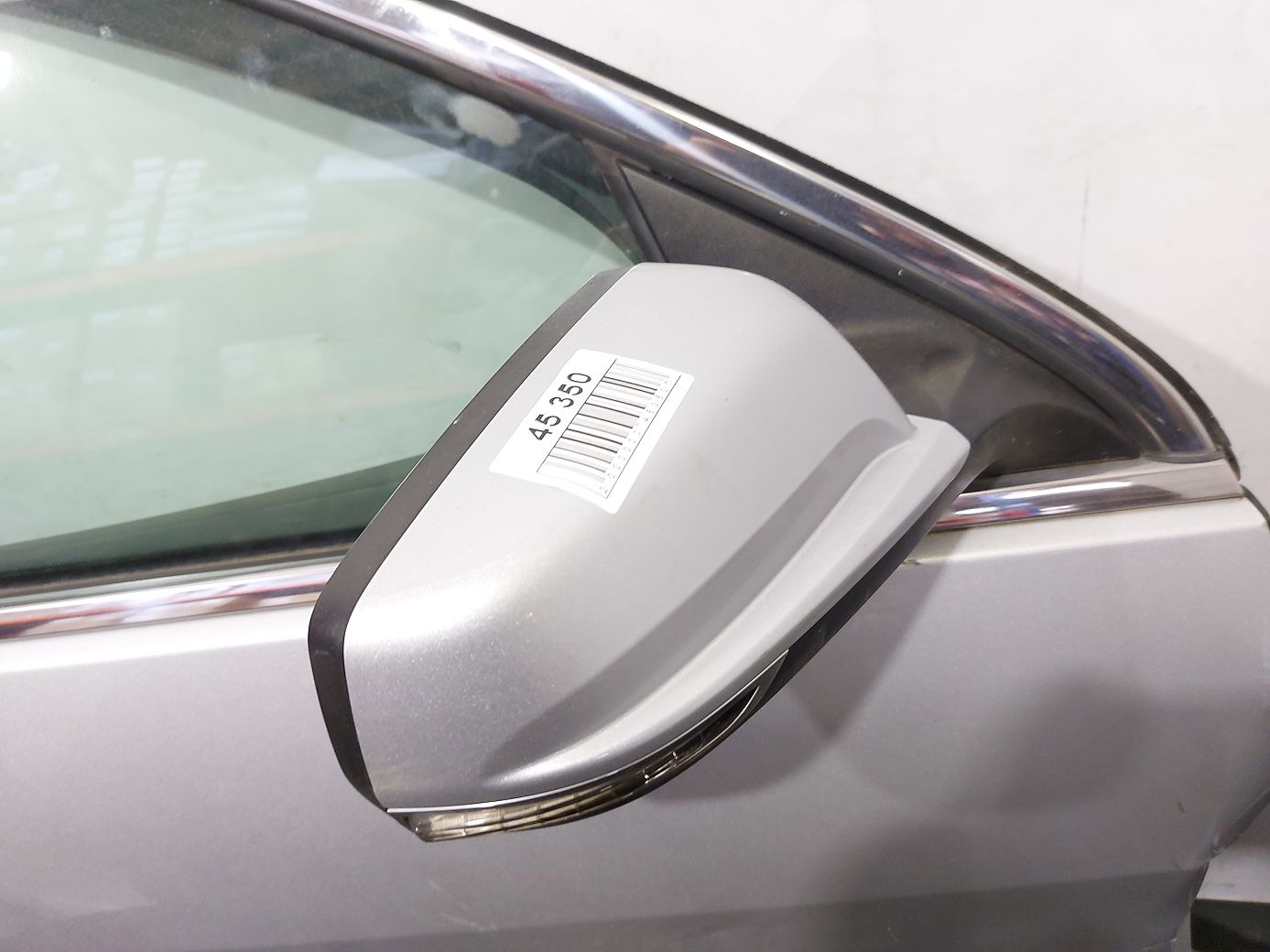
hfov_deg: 71.6
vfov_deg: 56.8
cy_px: 476
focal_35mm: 24
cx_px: 635
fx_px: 880
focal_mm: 5.23
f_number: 1.8
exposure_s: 1/50
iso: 200
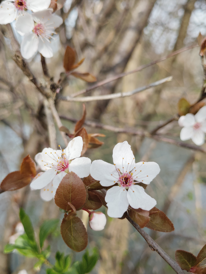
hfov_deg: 48.3
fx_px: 230
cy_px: 137
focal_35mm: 29
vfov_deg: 61.6
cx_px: 103
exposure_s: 1/449
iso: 50
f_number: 1.8
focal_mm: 4.25
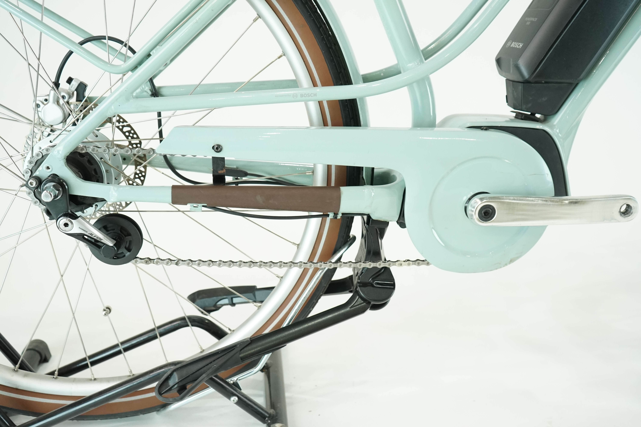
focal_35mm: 33
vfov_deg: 40.0
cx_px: 320
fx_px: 588
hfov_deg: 57.2
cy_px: 214
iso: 1600
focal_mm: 33
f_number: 5
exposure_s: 1/200
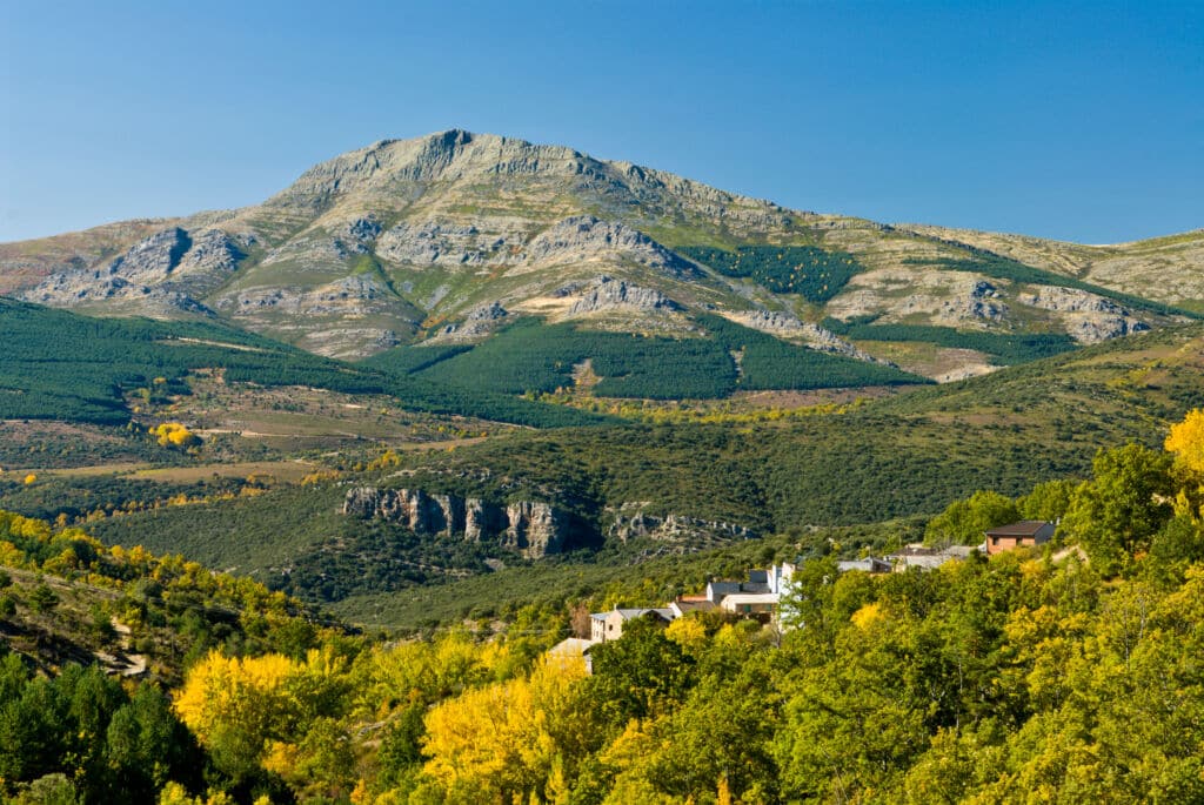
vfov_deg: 13.1
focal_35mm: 105
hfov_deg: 19.4
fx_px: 3515
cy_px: 402
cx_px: 602
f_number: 13
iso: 100
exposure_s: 1/8
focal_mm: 70
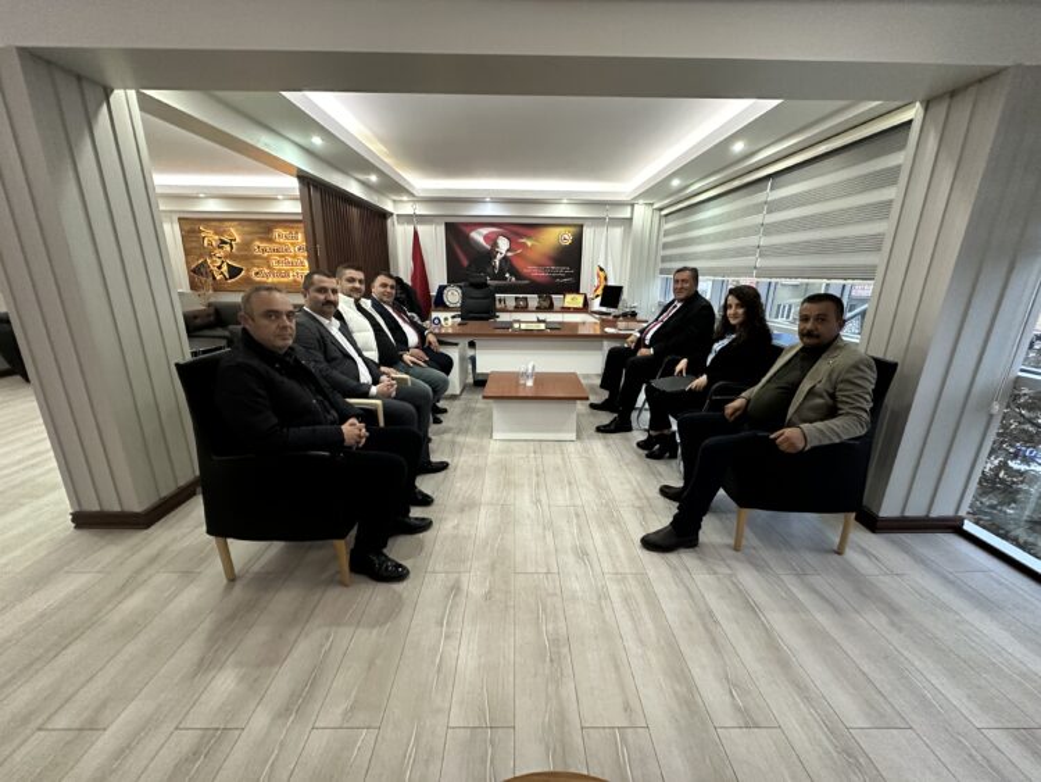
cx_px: 520
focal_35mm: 14
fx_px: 421
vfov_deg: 85.7
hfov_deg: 102.0
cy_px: 391
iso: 800
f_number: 2.2
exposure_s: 1/50
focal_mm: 2.22
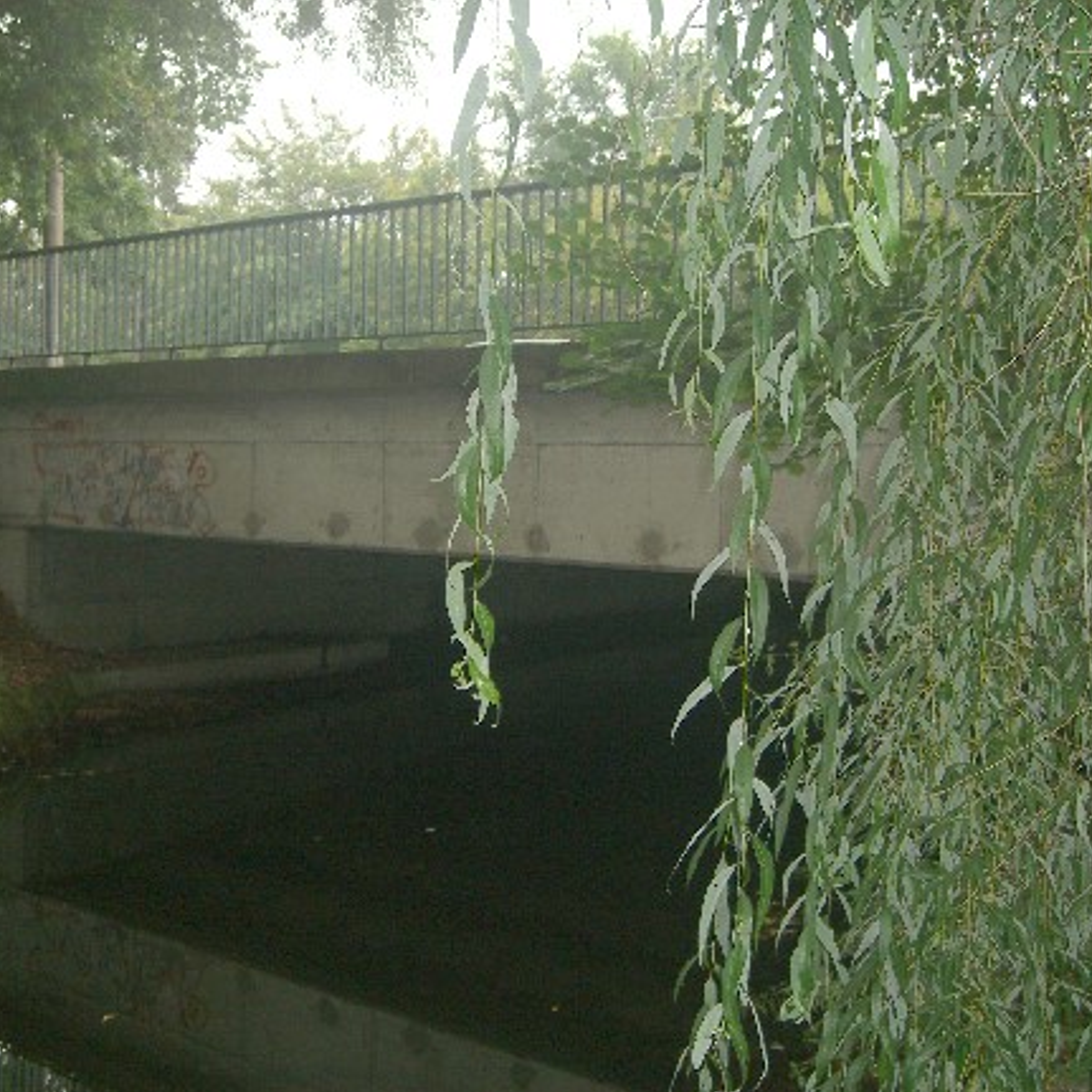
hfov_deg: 31.1
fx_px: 1963
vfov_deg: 31.1
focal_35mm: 55
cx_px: 518
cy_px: 551
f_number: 3.1
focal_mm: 9.5
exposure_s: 1/60
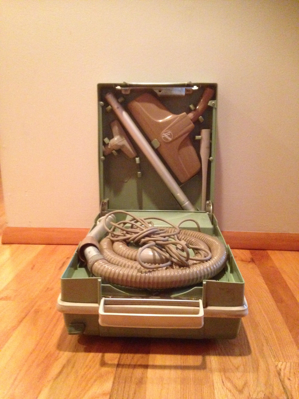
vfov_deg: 55.4
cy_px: 200
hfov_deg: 42.9
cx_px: 150
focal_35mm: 33
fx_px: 380
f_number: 2.4
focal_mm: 4.12
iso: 800
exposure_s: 1/15
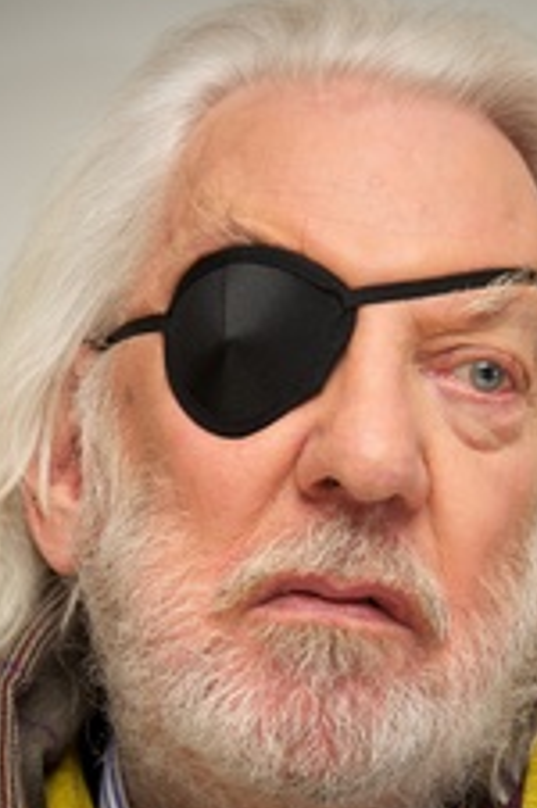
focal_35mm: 319
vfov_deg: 6.5
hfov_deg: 4.3
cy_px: 661
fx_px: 7159
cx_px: 354
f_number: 5.6
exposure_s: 1/60
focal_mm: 180
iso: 400
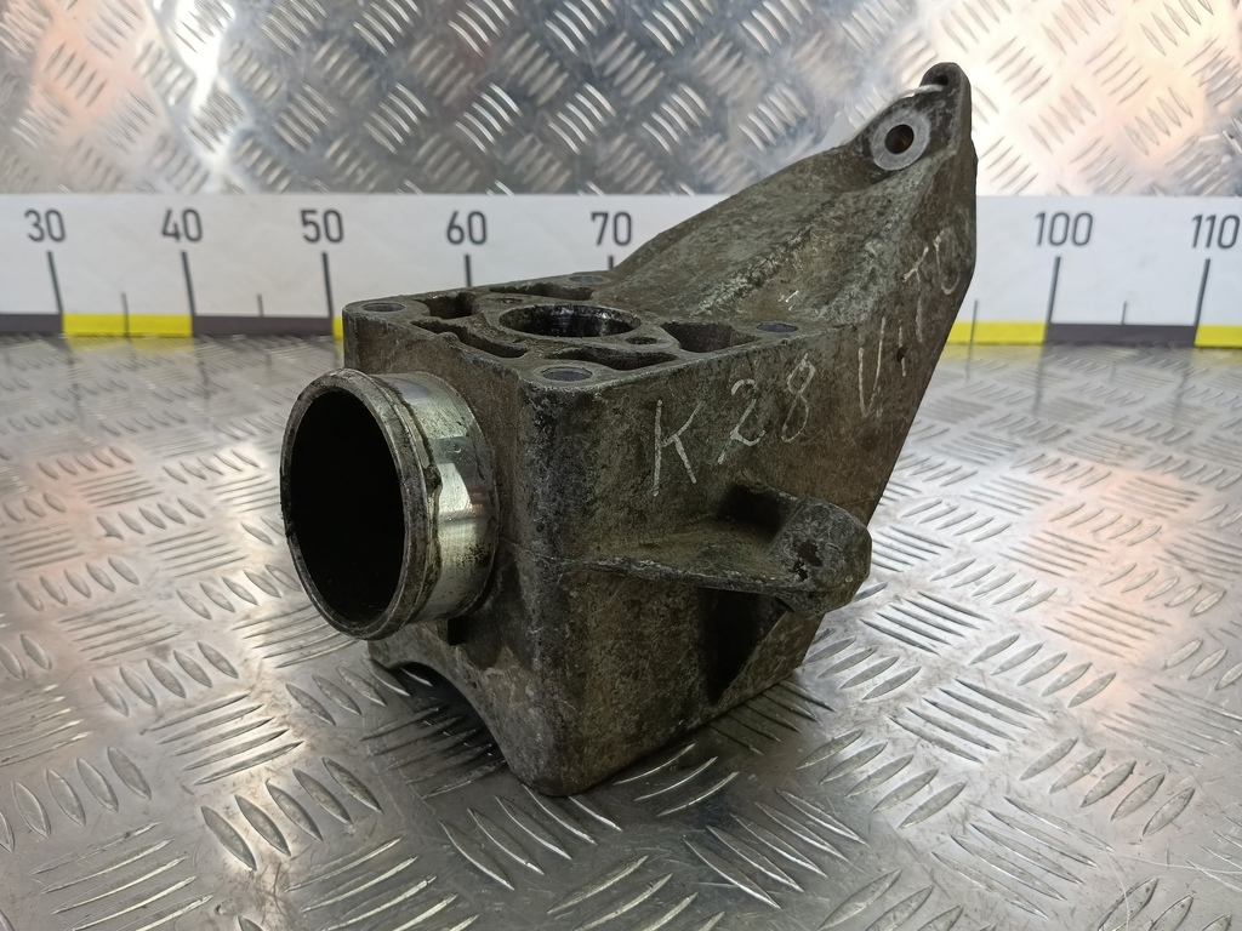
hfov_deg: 73.9
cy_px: 466
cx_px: 621
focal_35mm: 23
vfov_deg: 58.9
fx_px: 825
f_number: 1.6
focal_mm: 4.11
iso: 150
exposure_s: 1/100
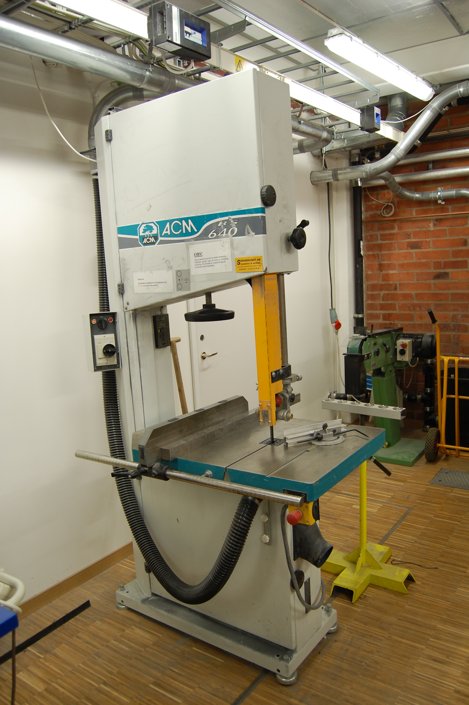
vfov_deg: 67.4
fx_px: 529
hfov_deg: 47.8
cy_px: 352
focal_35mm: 27
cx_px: 234
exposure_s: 1/40
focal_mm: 18
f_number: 3.5
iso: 400
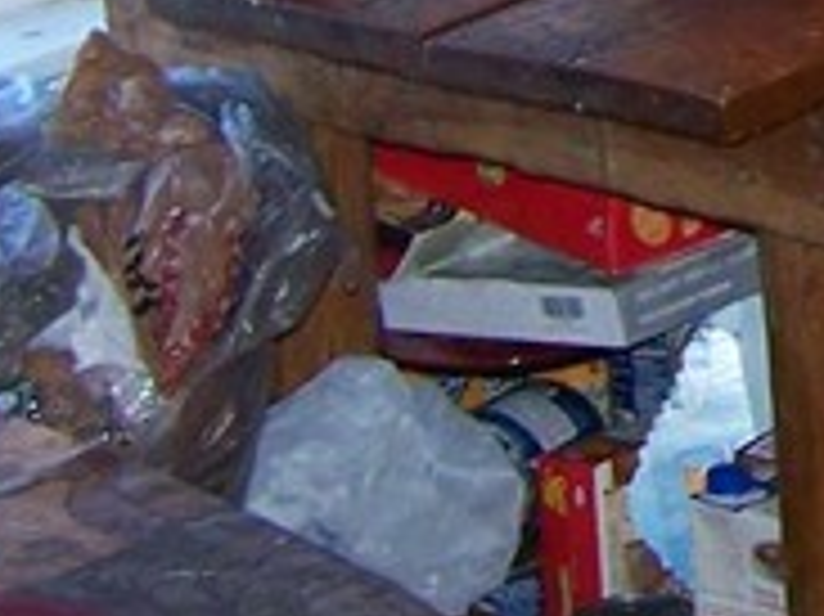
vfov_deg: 6.8
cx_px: 1875
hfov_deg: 8.6
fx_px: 5067
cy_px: -526
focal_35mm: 213
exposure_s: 1/60
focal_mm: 6.3
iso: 160
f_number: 2.8
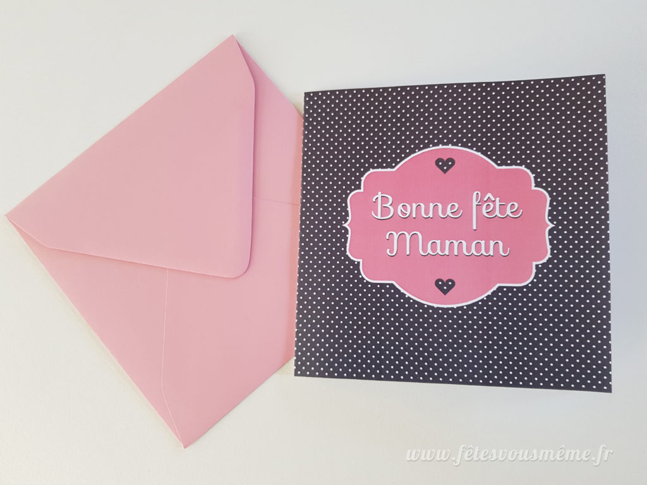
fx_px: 486
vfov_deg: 53.1
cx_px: 324
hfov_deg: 67.3
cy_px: 242
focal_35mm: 26
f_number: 1.7
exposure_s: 1/50
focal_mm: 4.3
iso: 125
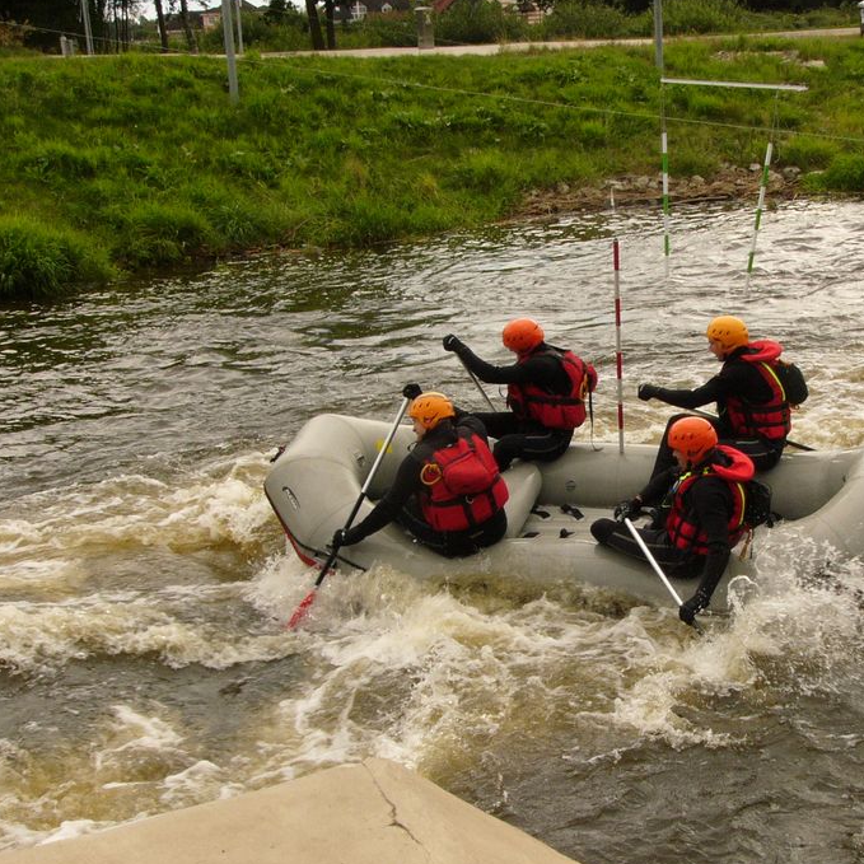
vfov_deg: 35.4
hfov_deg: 35.0
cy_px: 433
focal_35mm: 48
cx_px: 585
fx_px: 1355
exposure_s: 1/250
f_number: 8
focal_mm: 6
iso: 100
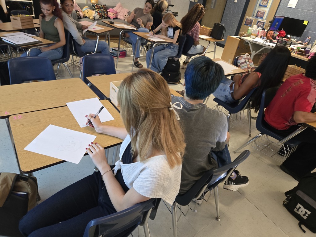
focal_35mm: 23
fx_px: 210
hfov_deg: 73.9
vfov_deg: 58.9
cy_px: 118
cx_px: 158
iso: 320
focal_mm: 5.4
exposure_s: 1/30
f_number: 1.8
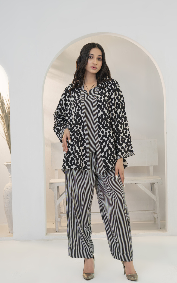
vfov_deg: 34.0
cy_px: 152
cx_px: 106
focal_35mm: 60
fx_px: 463
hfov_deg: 21.6
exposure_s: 1/100
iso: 100
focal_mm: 50
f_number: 5
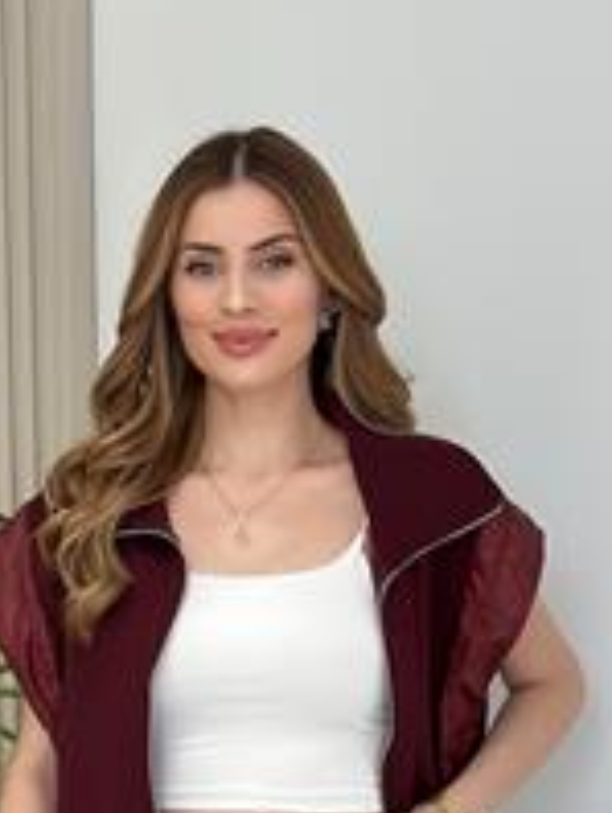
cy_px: 942
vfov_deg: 14.8
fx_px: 3034
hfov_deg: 11.5
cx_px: 251
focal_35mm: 129
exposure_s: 1/293
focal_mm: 6.86
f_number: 1.78
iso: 80
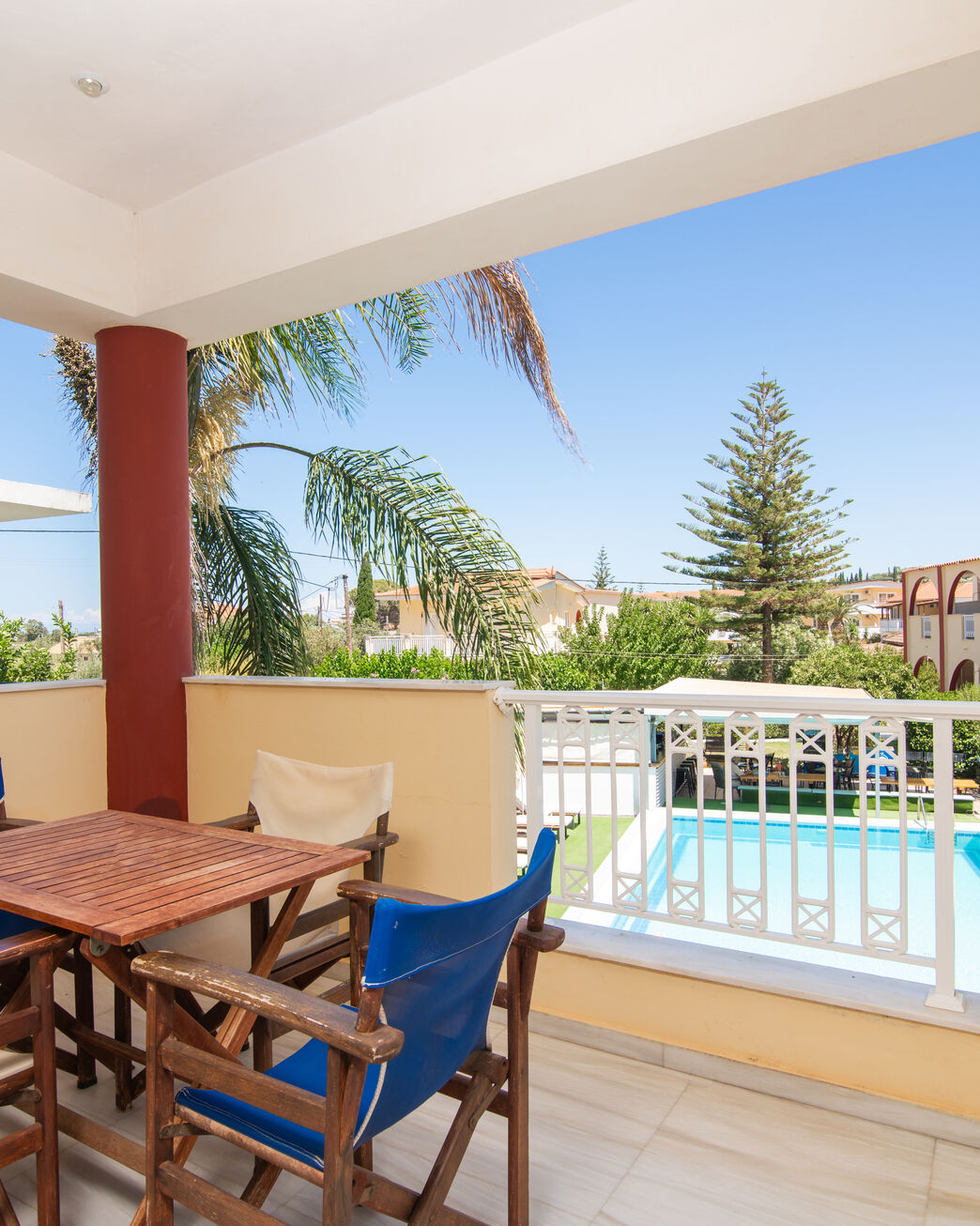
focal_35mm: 23
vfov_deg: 72.6
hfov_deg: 60.8
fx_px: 834
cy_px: 625
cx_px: 451
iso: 100
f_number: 8
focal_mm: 16
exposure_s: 1/125
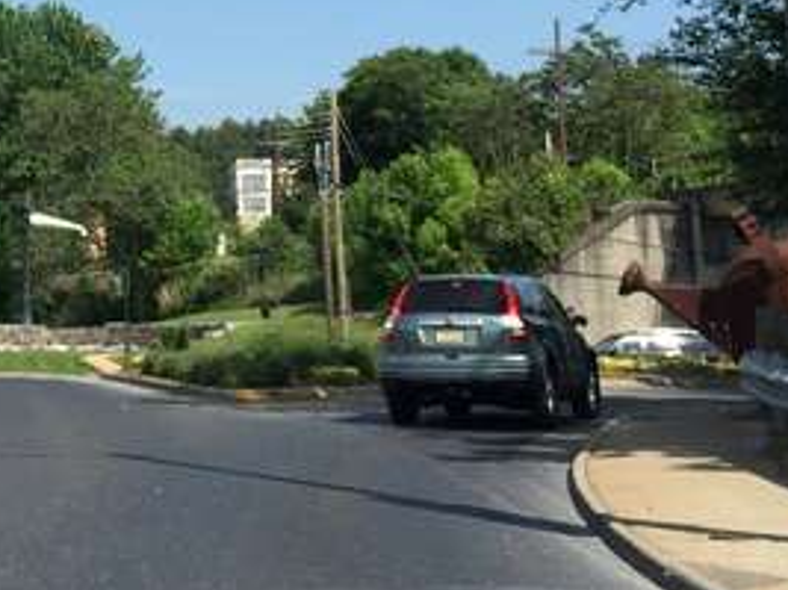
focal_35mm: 87
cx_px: 0
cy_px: -94
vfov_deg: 16.3
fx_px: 1980
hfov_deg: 21.7
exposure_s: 1/1721
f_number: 2.2
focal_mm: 4.15
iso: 32
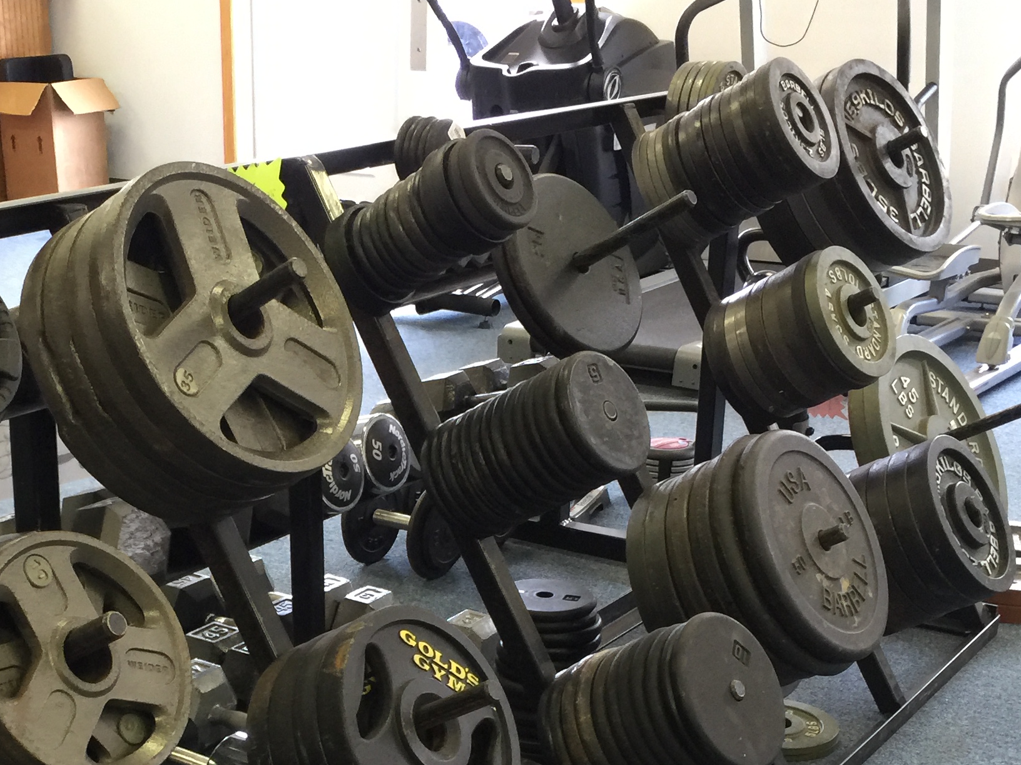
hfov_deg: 32.8
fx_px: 1711
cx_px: 308
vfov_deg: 24.3
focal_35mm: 58
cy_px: 721
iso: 80
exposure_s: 1/15
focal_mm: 4.15
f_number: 2.2
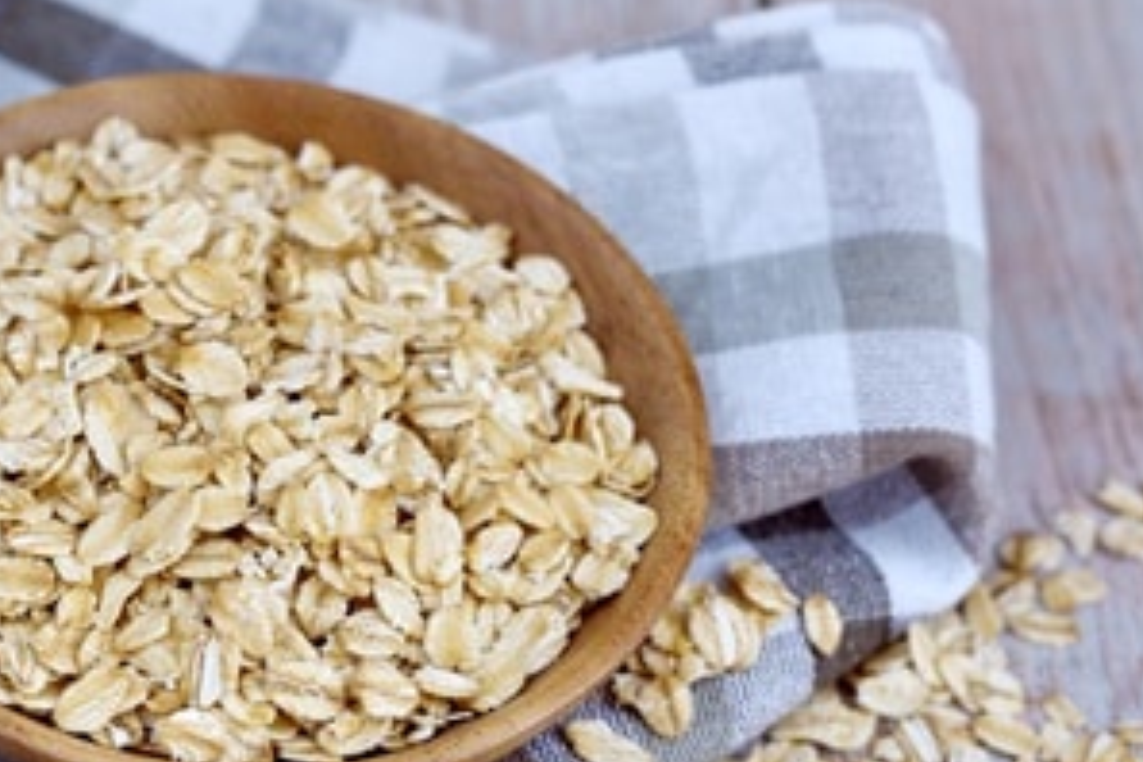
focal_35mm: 101
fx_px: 3206
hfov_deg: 19.9
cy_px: 489
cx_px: 135
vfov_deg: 13.5
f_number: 6.3
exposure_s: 1/200
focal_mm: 50
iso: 900
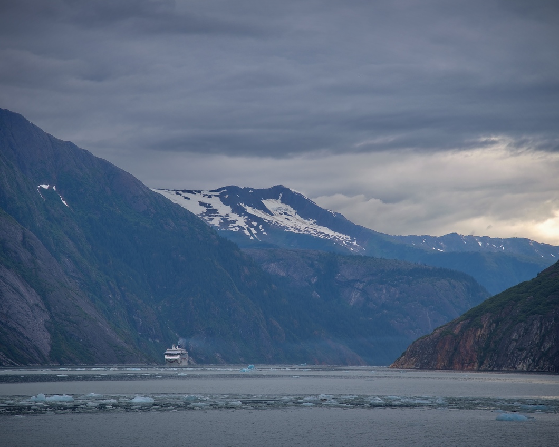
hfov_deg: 14.2
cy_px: 222
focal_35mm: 136
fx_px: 2250
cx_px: 275
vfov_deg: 11.4
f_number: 4.5
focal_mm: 120
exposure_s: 1/250
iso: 100
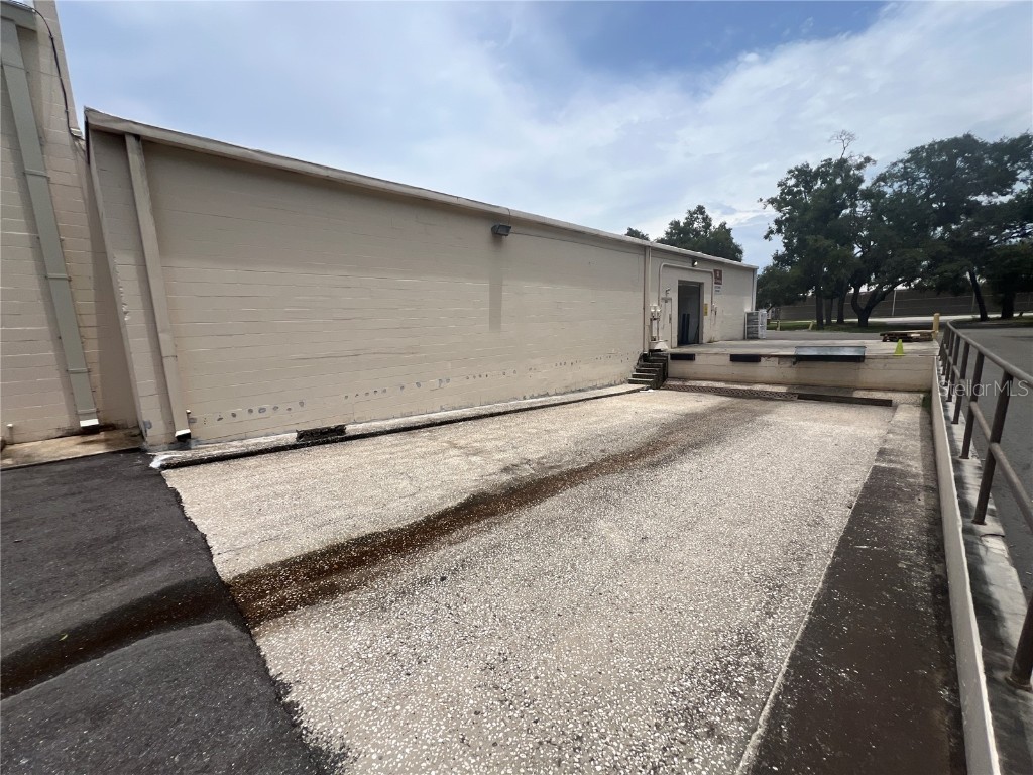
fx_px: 388
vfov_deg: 89.9
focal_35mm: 13
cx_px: 516
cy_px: 388
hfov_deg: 106.2
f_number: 1.8
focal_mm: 1.57
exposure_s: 1/3215
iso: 32
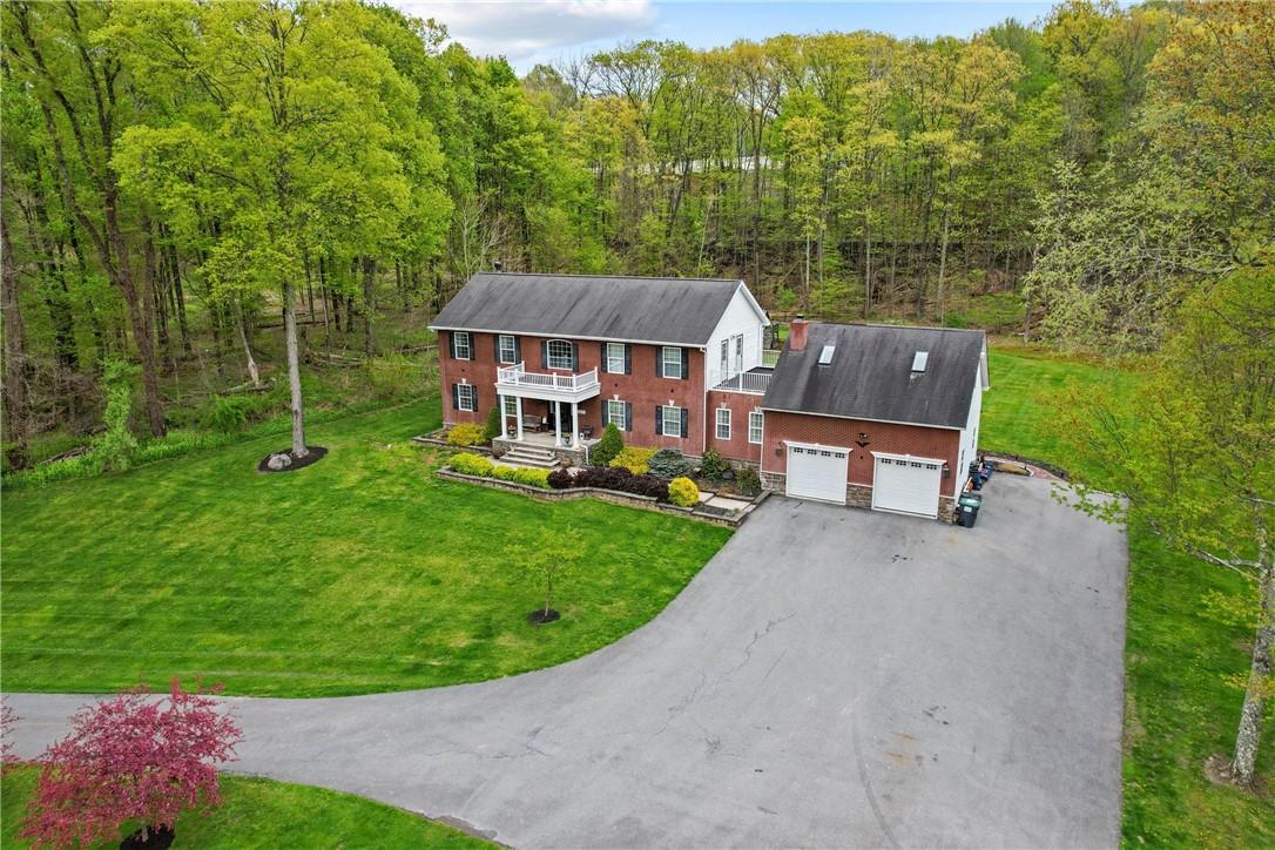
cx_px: 638
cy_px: 425
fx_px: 779
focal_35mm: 22
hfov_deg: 78.6
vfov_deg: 57.2
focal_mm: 8.38
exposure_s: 1/1000
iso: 200
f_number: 2.8
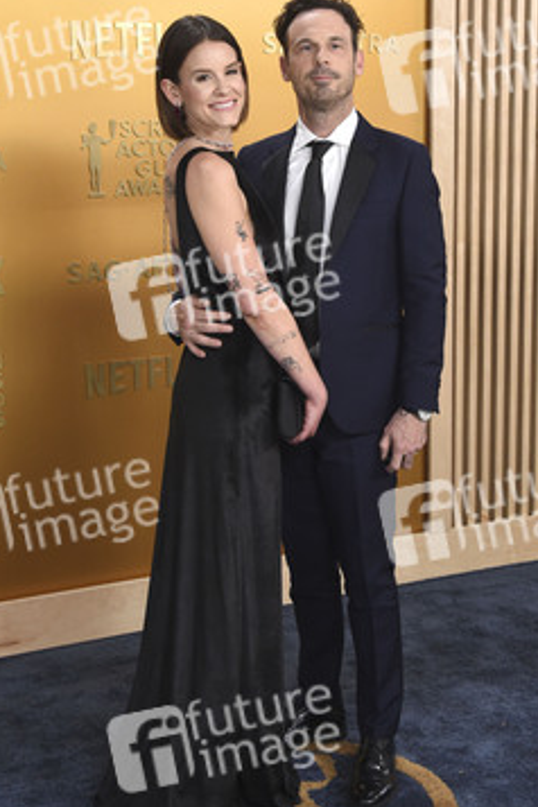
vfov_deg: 35.6
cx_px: 290
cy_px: 400
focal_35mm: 56
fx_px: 1255
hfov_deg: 24.2
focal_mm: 50
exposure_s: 1/250
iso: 2500
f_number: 5
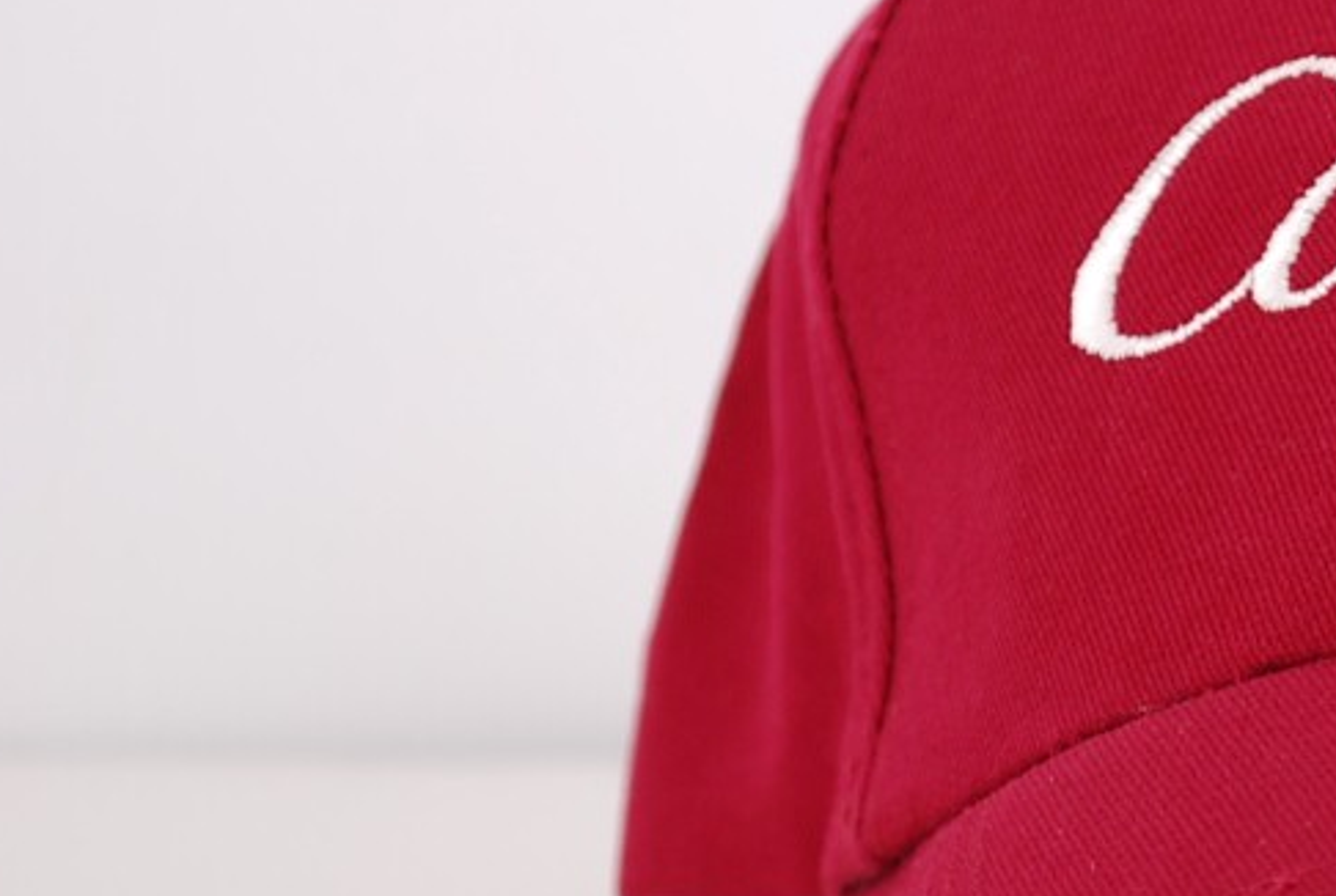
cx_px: 1491
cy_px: 470
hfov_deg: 11.0
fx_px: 6841
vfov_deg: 7.5
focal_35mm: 184
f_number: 5.6
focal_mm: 52
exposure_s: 1/20
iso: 100
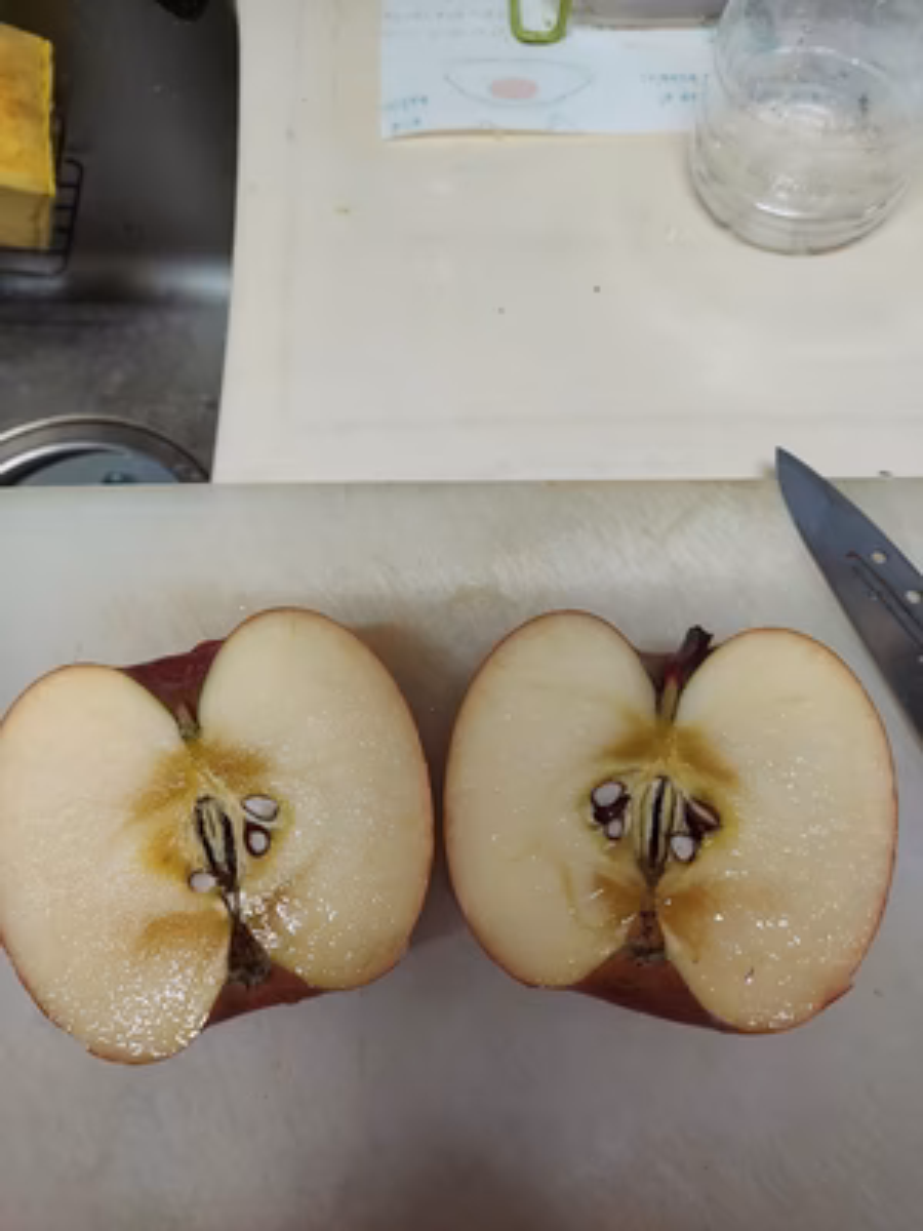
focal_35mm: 25
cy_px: 616
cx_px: 462
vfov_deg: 69.4
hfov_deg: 54.9
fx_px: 889
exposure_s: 1/60
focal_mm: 4.6
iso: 125
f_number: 2
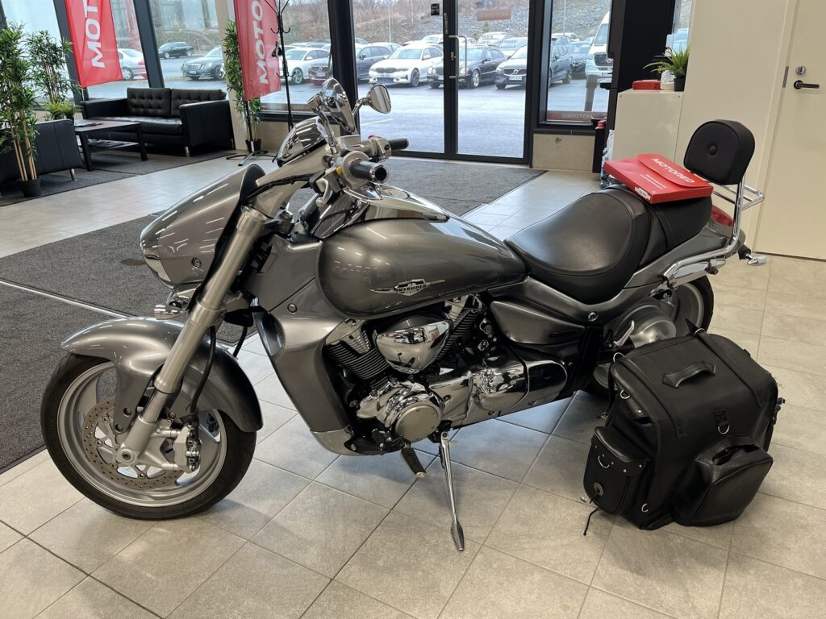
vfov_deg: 53.1
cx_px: 413
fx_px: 620
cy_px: 310
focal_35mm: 26
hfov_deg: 67.3
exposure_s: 1/112
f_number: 1.6
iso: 125
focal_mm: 5.1
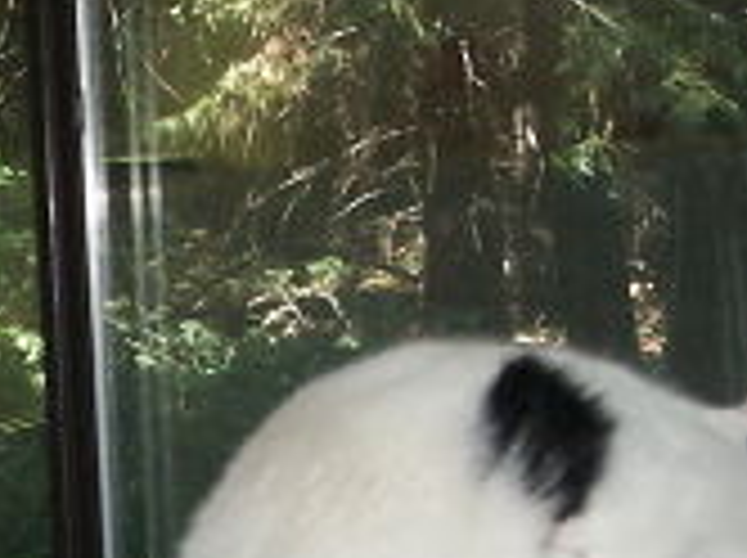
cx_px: -196
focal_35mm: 296
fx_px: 6378
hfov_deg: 6.6
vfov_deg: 5.0
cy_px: 601
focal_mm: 20.08
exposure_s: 1/60
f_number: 3.5
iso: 200
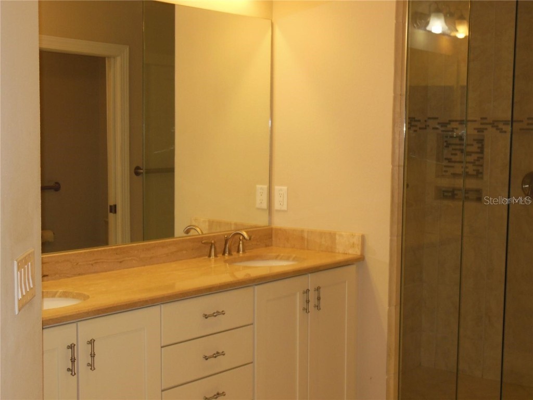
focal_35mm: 57
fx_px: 878
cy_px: 200
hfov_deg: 33.8
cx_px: 266
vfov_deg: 25.7
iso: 200
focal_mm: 10.2
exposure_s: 1/60
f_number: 4.1
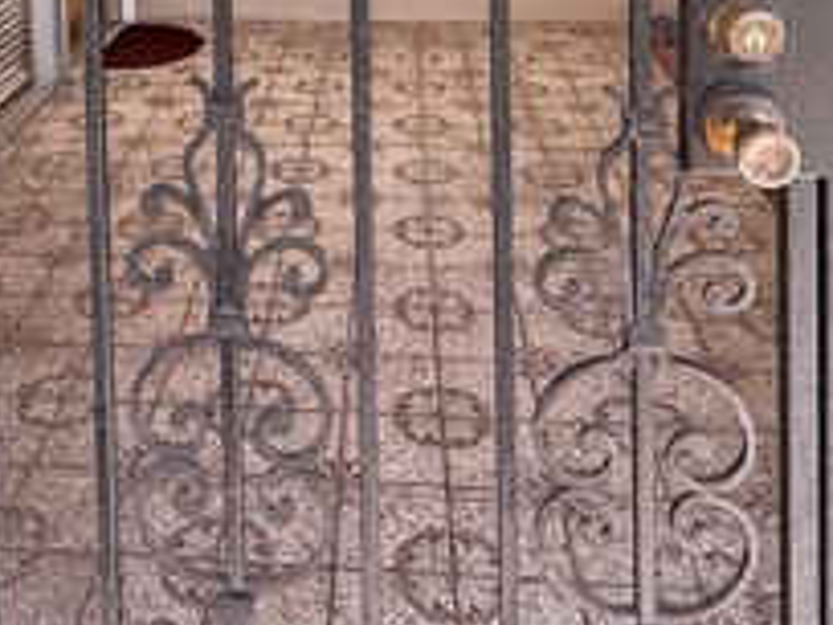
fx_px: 1059
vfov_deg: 27.1
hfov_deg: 42.4
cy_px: -208
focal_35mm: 44
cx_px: 282
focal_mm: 2.22
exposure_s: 1/99
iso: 125
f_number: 2.2
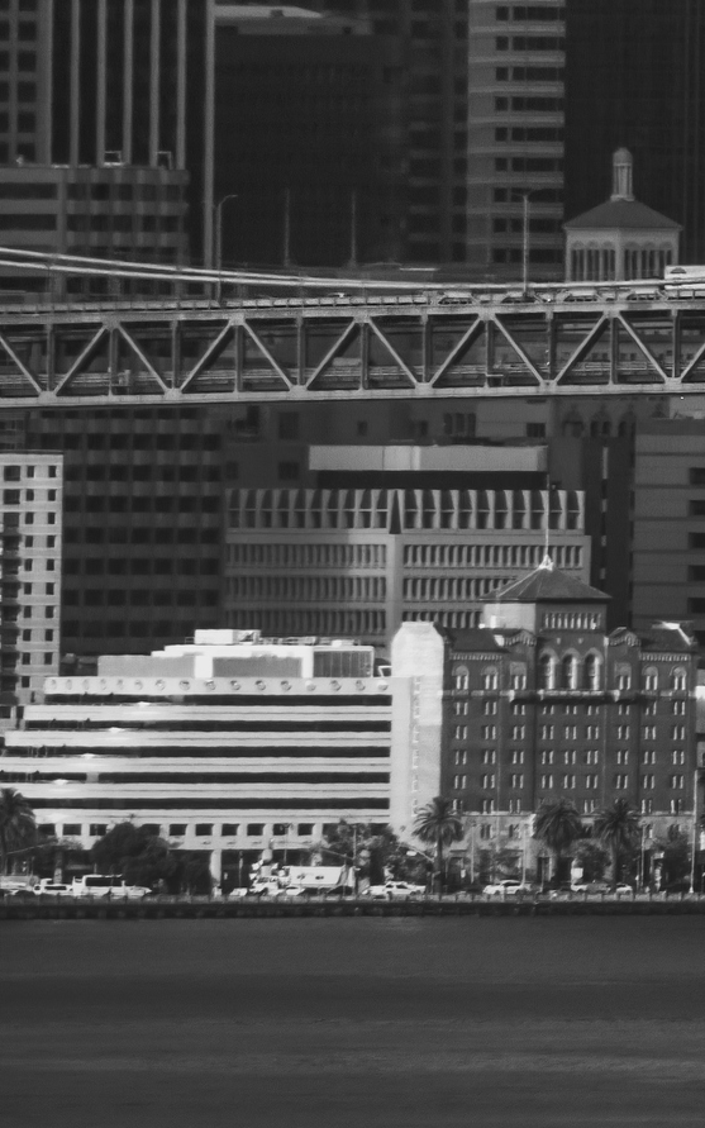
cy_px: 341
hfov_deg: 0.7
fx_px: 55357
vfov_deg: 1.2
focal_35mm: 1801
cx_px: 2059
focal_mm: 300
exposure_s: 1/800
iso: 640
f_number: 9
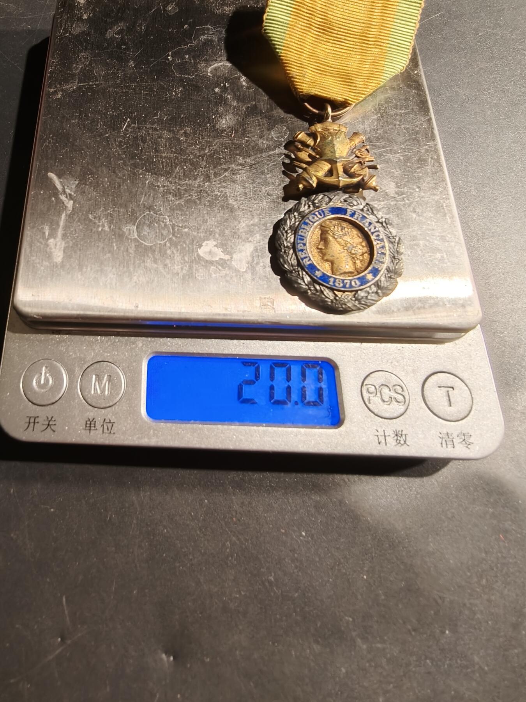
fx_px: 466
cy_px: 351
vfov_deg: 73.9
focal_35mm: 23
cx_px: 263
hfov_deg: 58.9
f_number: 2
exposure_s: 1/57.7
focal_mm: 2.32
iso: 160
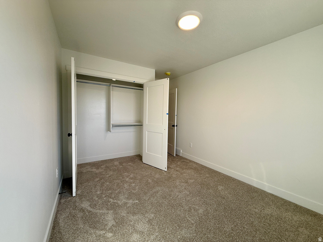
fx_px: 131
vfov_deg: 85.7
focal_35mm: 14
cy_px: 121
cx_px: 162
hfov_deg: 102.1
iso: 50
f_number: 2.2
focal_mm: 2.22
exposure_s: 1/145
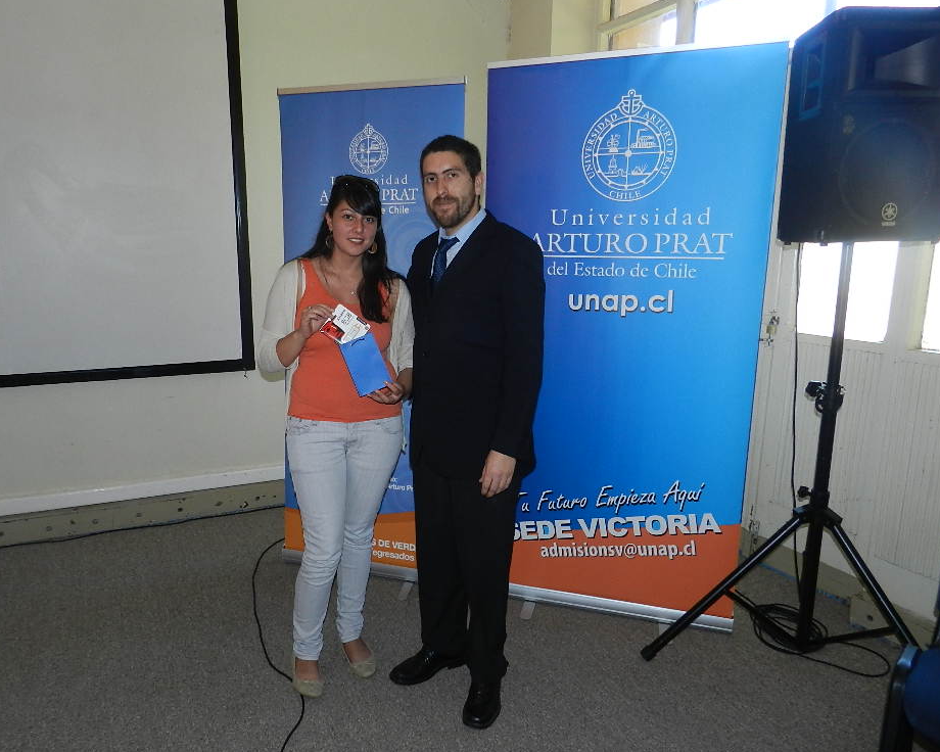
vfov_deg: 56.8
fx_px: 696
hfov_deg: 68.0
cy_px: 380
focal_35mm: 25
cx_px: 431
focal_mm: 4
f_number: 3.4
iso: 200
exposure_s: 1/30
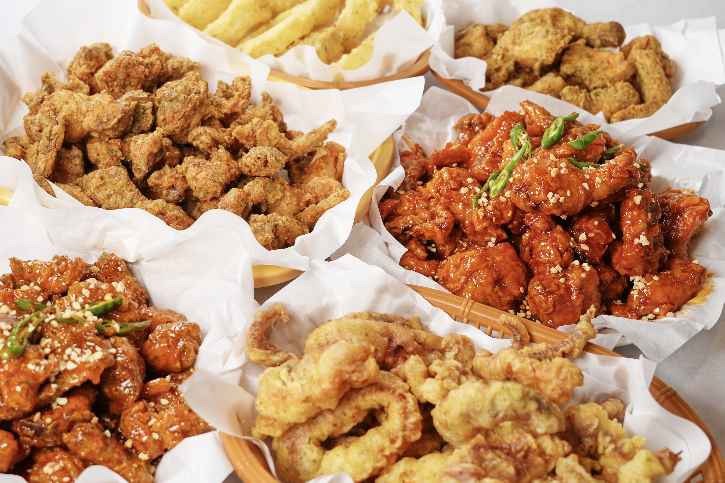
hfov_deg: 38.2
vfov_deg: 26.0
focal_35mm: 52
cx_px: 332
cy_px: 246
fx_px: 1047
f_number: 5.6
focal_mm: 46
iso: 100
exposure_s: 1/60
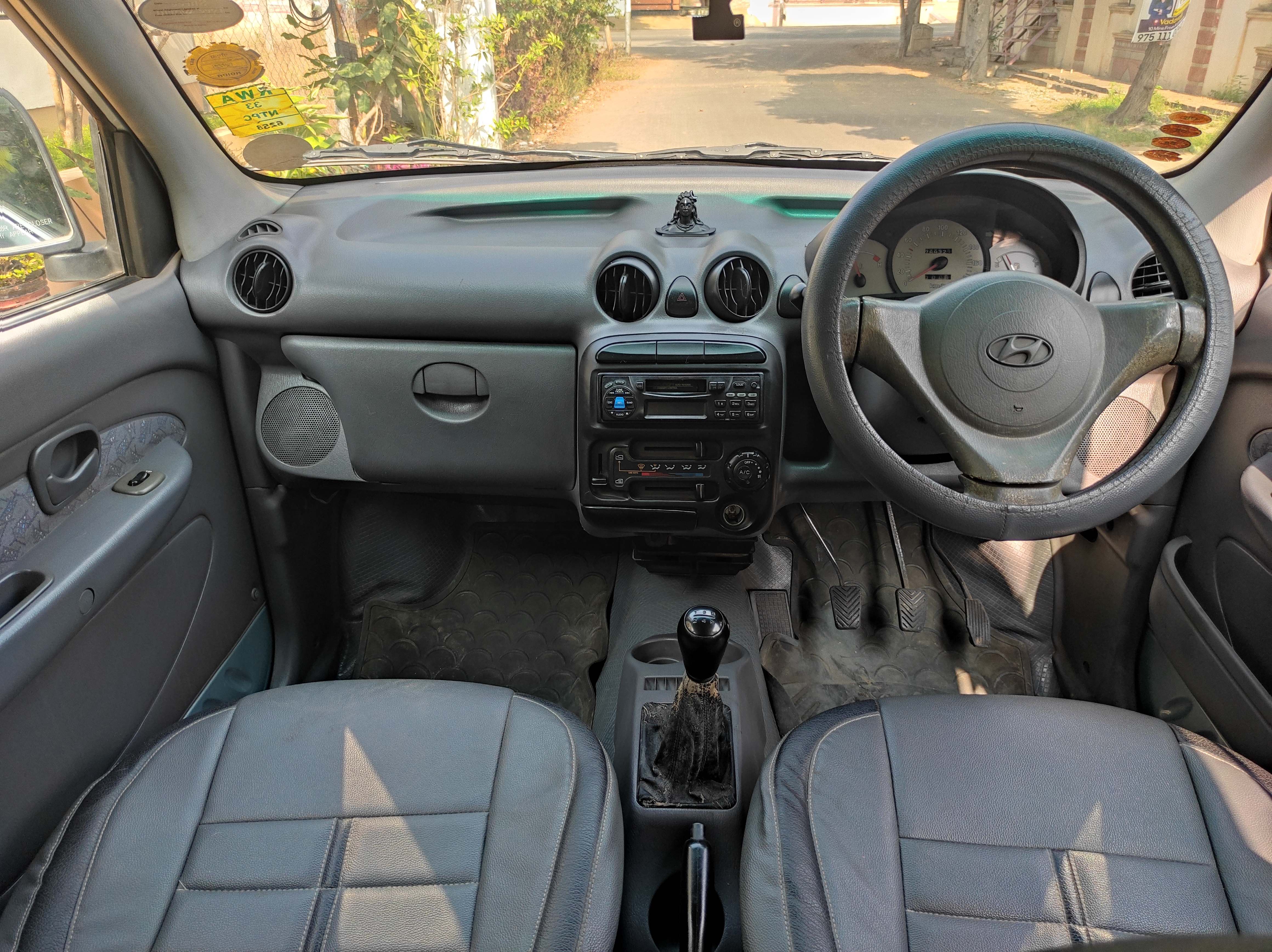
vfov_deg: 54.8
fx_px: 918
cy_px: 476
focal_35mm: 25
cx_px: 636
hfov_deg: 69.4
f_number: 1.89
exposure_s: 1/100
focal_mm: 5.43
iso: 159
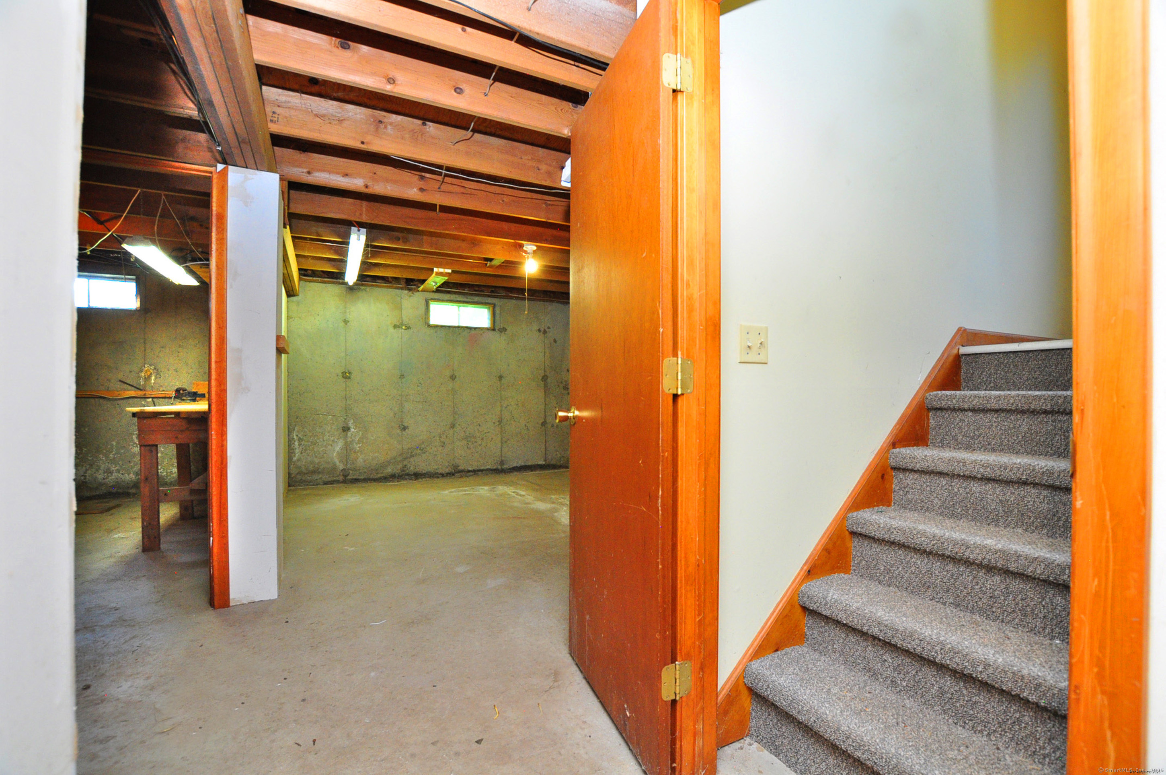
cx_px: 583
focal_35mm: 15
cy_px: 388
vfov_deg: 77.2
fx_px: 485
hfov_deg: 100.5
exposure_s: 1/60
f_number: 5
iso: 1250
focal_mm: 10
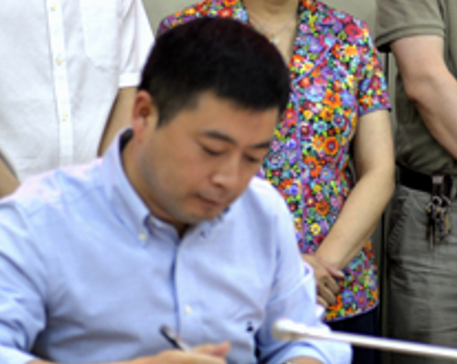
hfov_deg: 11.2
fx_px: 2283
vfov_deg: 9.1
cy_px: 159
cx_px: 539
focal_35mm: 169
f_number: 2.8
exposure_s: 1/100
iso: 500
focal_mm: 62
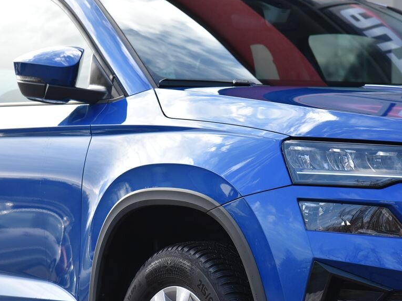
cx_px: 240
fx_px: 1800
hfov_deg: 12.7
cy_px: 178
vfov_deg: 9.6
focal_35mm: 155
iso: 500
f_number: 7.1
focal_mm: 120
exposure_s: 1/200
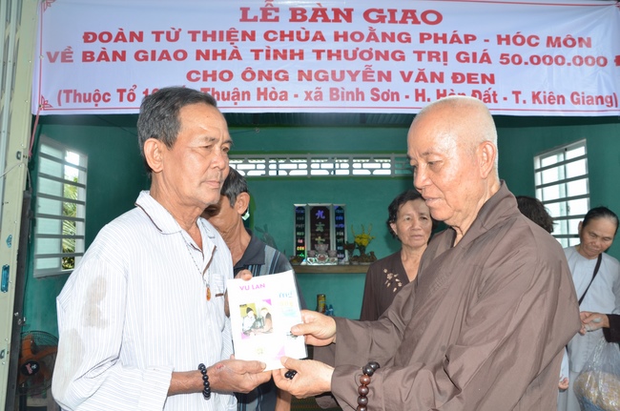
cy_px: 206
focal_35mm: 27
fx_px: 464
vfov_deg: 47.8
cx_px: 310
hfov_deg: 67.5
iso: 1000
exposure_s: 1/250
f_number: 10
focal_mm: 18
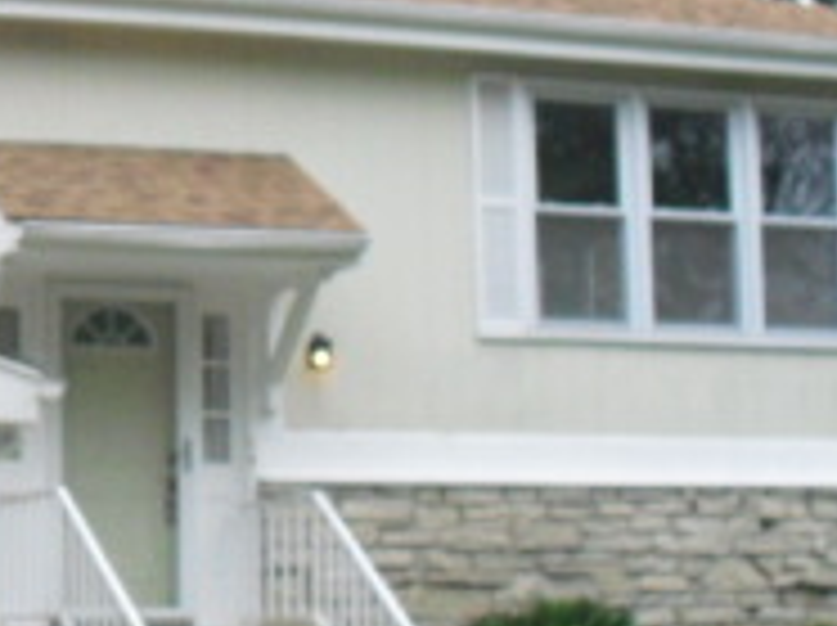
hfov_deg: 15.4
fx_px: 2994
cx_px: -130
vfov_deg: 11.9
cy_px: 266
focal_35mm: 124
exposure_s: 1/200
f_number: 7.8
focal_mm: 6.3
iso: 400
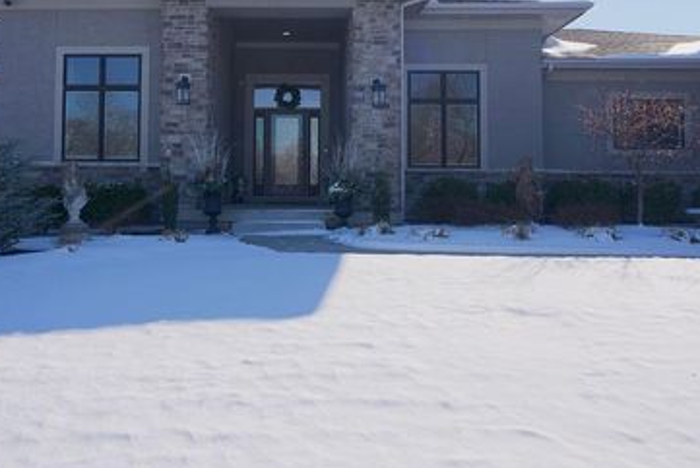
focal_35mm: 36
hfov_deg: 52.7
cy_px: 165
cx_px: 271
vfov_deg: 36.6
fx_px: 700
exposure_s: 1/800
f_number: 5
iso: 80
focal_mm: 26
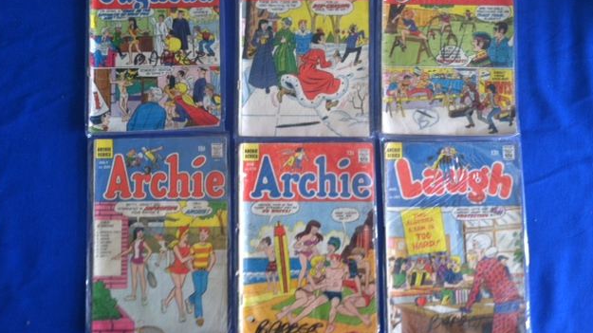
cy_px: 138
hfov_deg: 51.6
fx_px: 613
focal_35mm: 39
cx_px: 296
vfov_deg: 30.3
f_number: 2.8
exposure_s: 1/20
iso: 80
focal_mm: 3.85
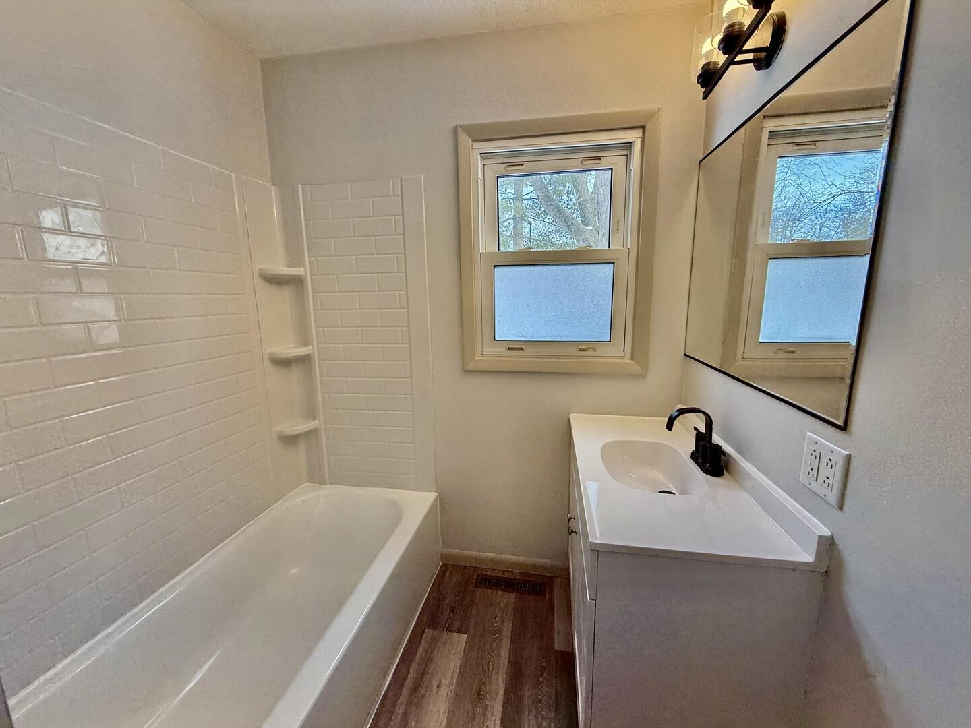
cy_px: 364
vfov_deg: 85.7
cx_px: 486
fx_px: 393
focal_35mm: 14
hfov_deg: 102.1
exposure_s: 1/173
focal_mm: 2.22
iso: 64
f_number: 2.2
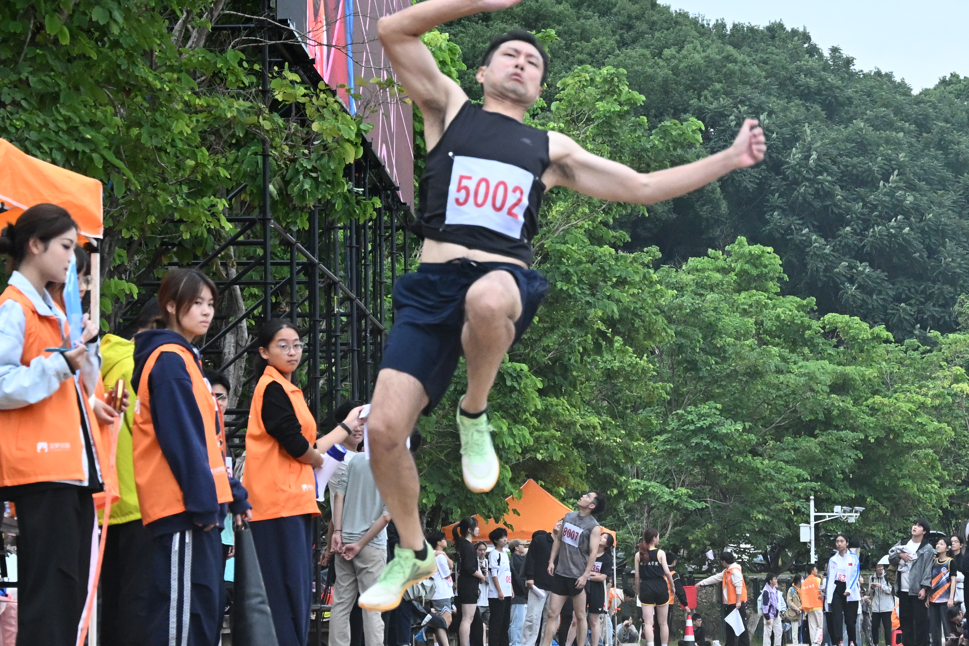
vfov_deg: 9.2
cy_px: 396
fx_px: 4034
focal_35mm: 150
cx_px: 550
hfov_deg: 13.7
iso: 2500
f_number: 6.3
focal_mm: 57
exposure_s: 1/800
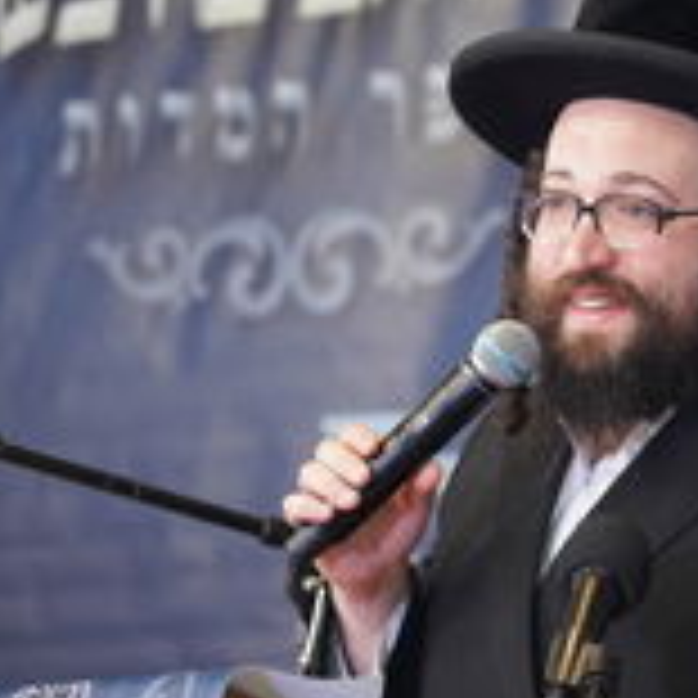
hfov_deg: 7.6
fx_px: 5247
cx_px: 608
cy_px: 338
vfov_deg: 7.6
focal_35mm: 230
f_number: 4
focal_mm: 105
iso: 4000
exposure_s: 1/160
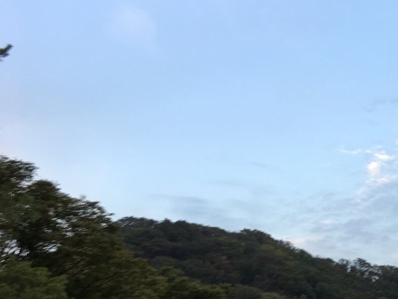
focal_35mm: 76
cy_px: 347
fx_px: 874
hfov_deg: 23.2
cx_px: 492
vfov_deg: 18.5
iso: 32
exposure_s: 1/60
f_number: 2.2
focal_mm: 4.15
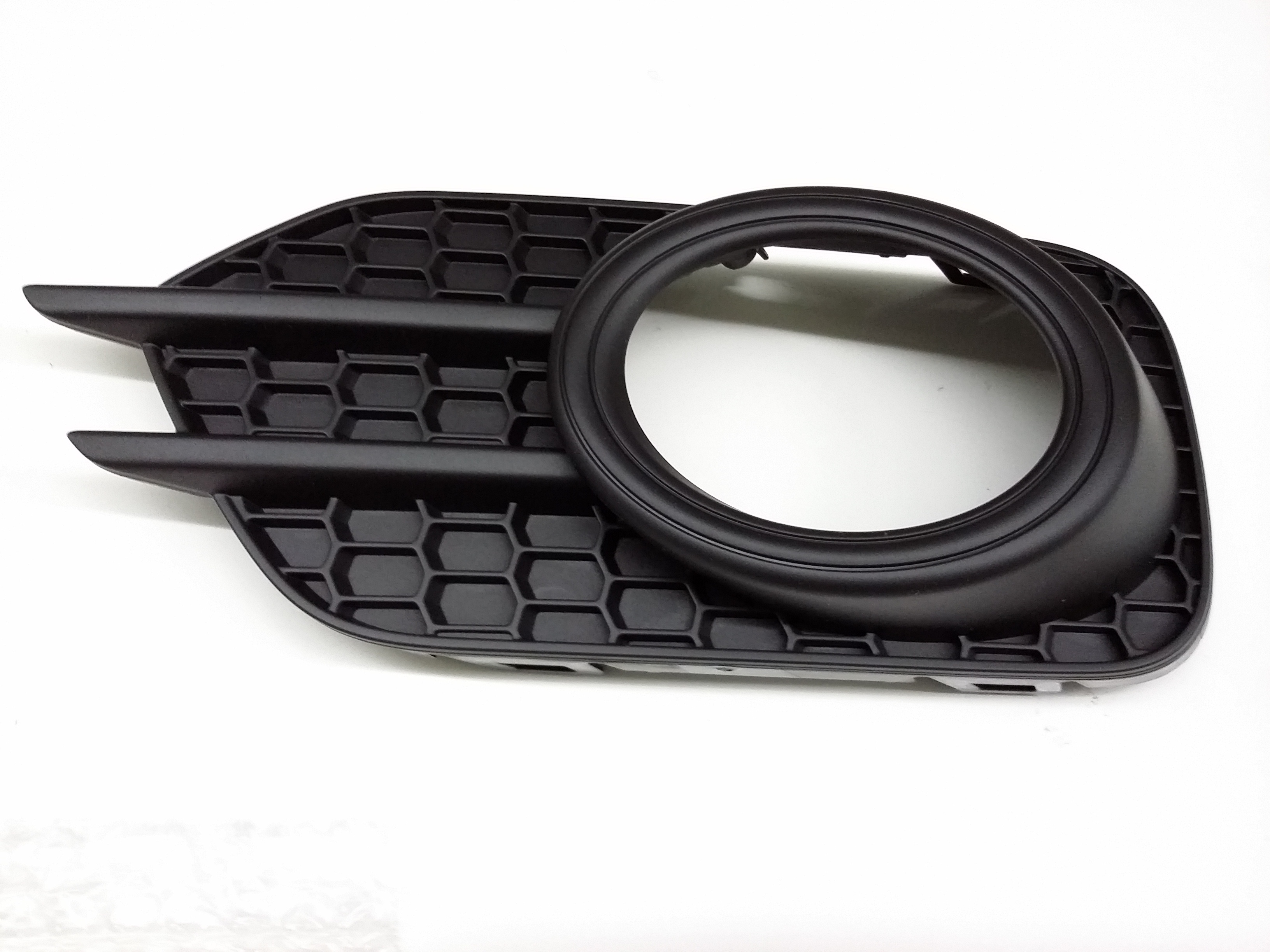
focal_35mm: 32
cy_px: 476
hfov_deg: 56.8
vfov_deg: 44.2
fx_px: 1174
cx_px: 635
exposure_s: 1/15
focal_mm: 3.4
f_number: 2.4
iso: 200
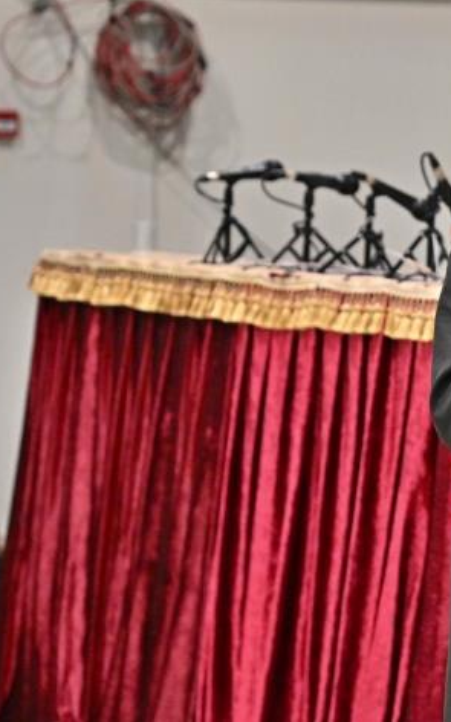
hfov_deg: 3.3
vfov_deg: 5.3
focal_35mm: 398
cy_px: 201
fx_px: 7827
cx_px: 766
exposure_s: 1/200
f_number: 4
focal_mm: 120
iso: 1250
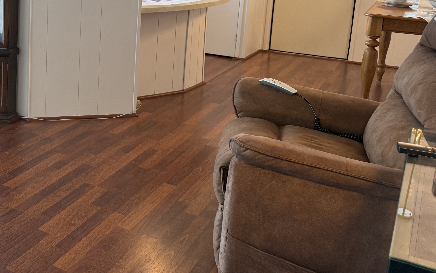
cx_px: 32
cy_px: 36
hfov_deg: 38.5
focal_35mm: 48
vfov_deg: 26.1
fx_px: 570
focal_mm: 6.76
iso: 160
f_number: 1.78
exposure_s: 1/120
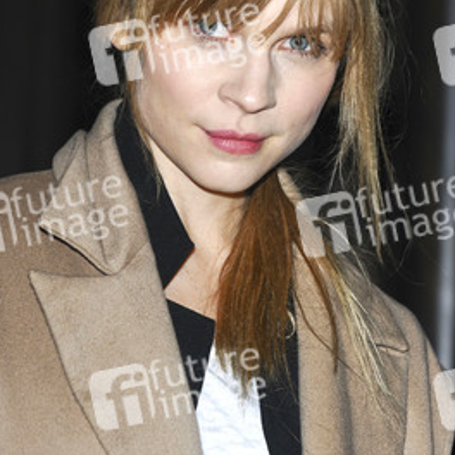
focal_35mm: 216
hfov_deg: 8.1
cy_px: 131
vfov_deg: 8.1
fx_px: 3212
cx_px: 228
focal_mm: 112
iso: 320
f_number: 4
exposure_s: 1/250
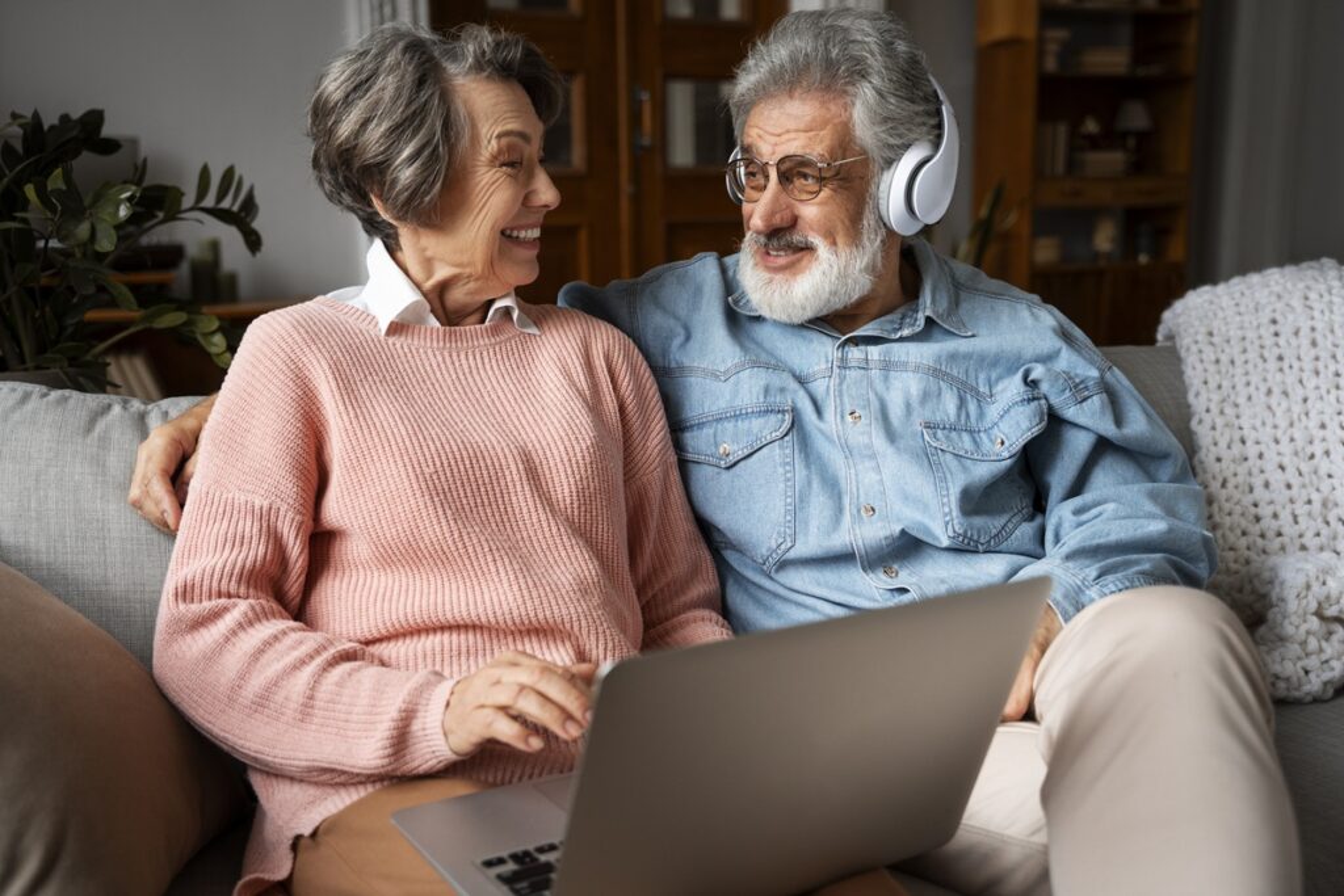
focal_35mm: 37
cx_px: 672
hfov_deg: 51.5
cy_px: 448
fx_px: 1393
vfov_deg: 35.7
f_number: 3.2
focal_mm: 37.3
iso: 1000
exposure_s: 1/125
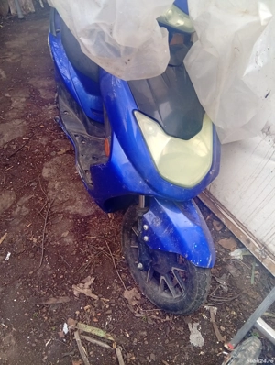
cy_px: 182
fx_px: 285
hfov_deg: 51.5
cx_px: 138
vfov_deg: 65.2
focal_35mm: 27
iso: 115
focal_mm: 3.84
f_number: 1.8
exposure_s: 1/50
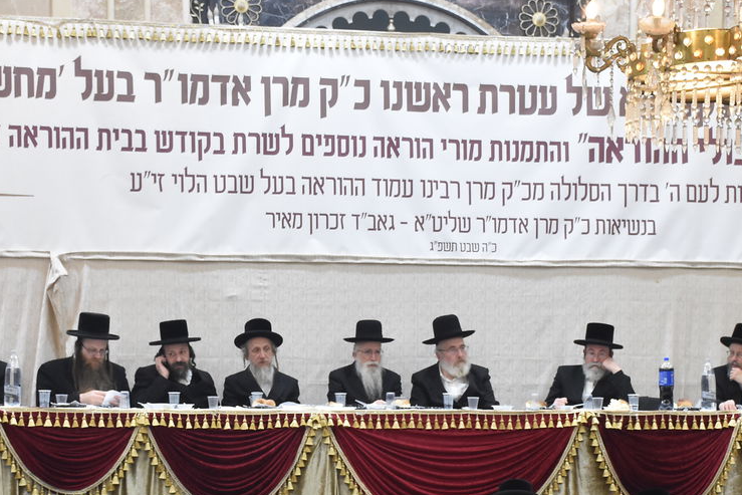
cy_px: 391
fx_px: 2226
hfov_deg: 18.9
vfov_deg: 12.6
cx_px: 409
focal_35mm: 108
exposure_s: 1/100
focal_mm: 38
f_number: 6.3
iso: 1600
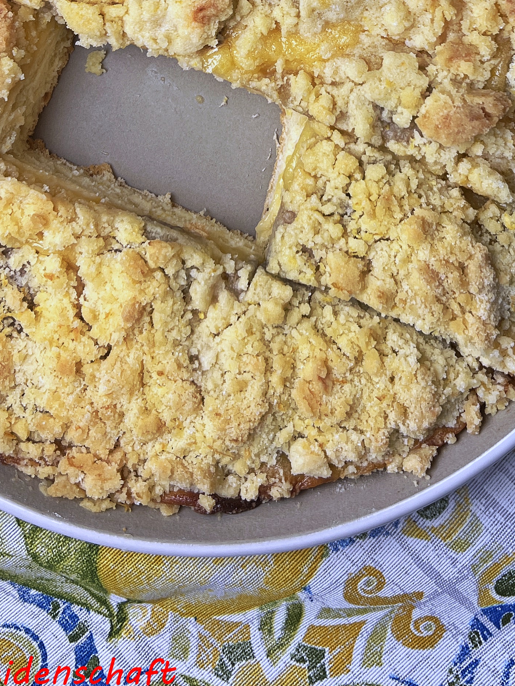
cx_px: 294
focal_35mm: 56
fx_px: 1111
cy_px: -33
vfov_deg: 31.2
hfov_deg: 26.1
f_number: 1.5
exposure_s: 1/193
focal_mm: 5.7
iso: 40
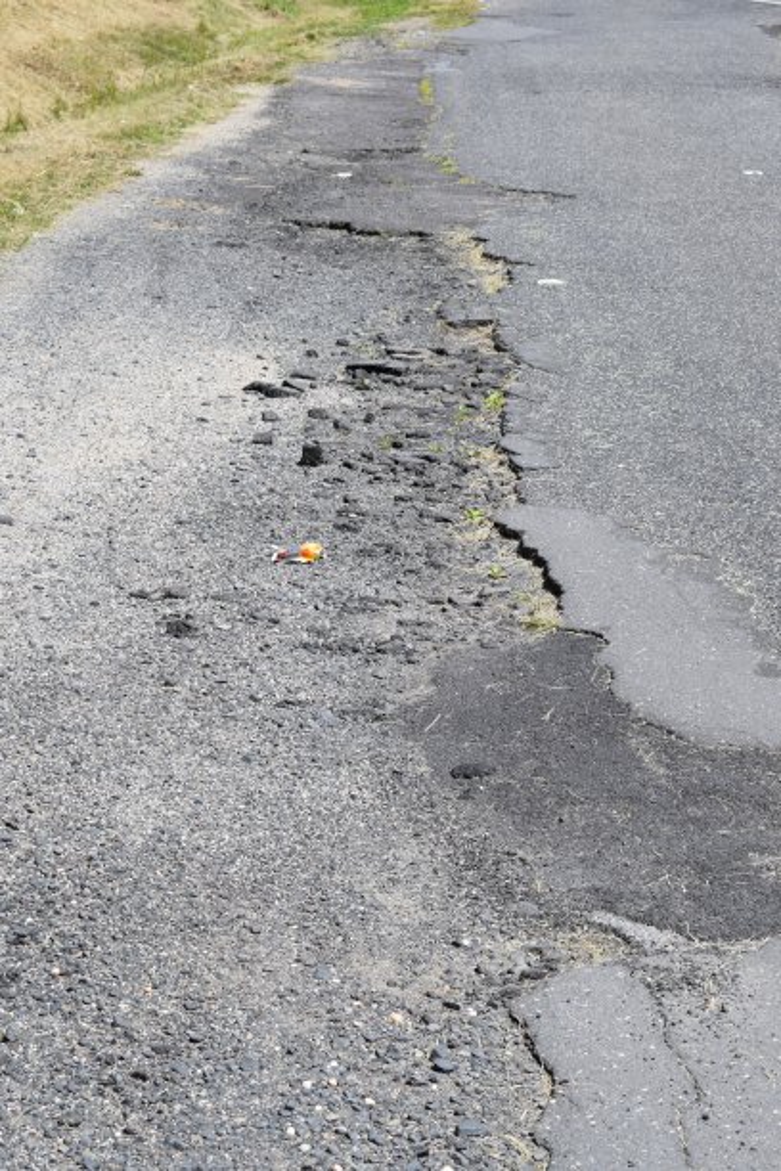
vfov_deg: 24.6
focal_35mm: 82
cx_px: 390
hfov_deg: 16.6
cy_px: 586
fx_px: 2684
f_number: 10
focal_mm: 55
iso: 200
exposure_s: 1/400
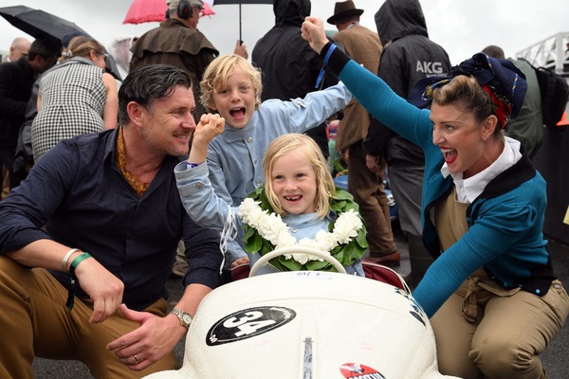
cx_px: 284
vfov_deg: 31.2
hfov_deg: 45.4
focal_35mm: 43
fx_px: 680
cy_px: 190
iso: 500
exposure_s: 1/320
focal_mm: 43
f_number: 7.1
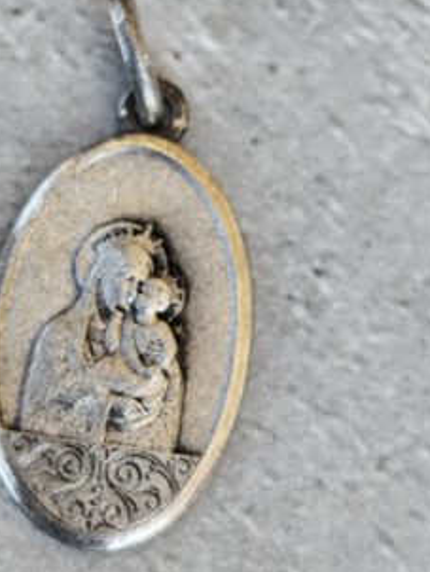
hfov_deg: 12.1
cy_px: 294
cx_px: 163
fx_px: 2034
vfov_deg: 16.0
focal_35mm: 123
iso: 100
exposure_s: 1/100
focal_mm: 6.19
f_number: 1.65
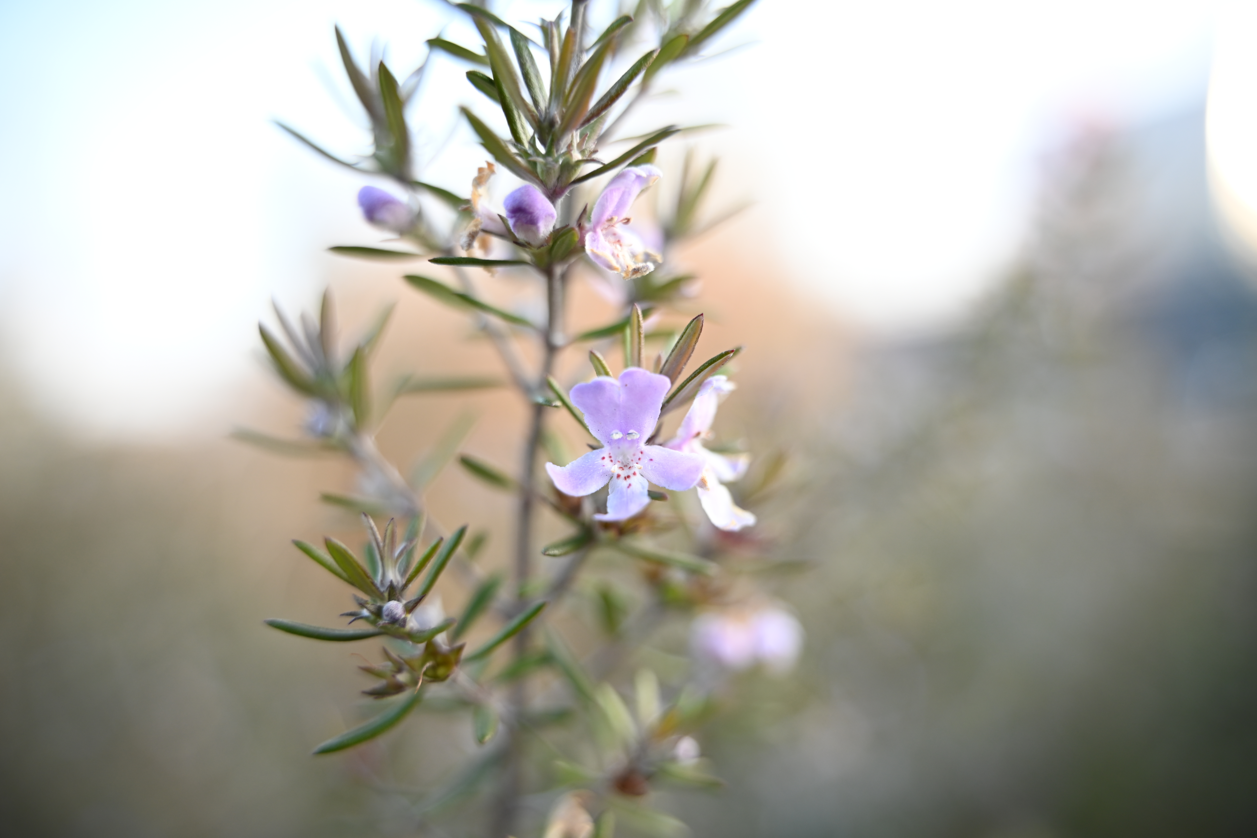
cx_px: 628
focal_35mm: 28
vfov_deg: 46.4
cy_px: 419
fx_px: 978
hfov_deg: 65.5
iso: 250
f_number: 2.8
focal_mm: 28
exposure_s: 1/320
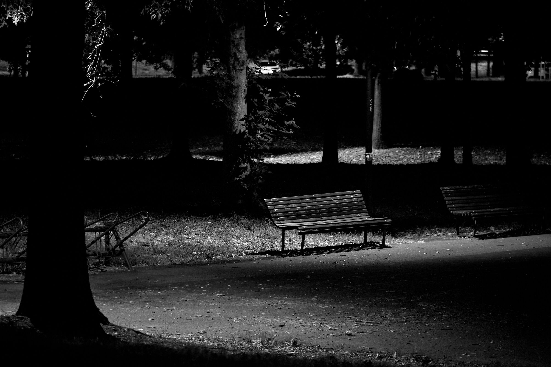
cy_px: 184
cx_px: 276
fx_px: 2410
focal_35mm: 158
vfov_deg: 8.7
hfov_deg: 13.0
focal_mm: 105
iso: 1000
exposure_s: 1/6
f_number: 4
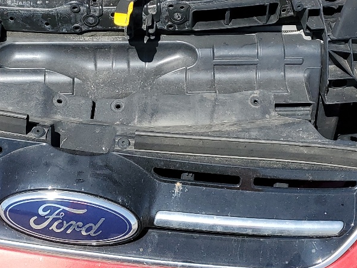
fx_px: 722
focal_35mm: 70
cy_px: 64
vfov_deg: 20.8
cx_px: 132
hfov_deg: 27.7
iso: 50
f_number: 1.5
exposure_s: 1/2500
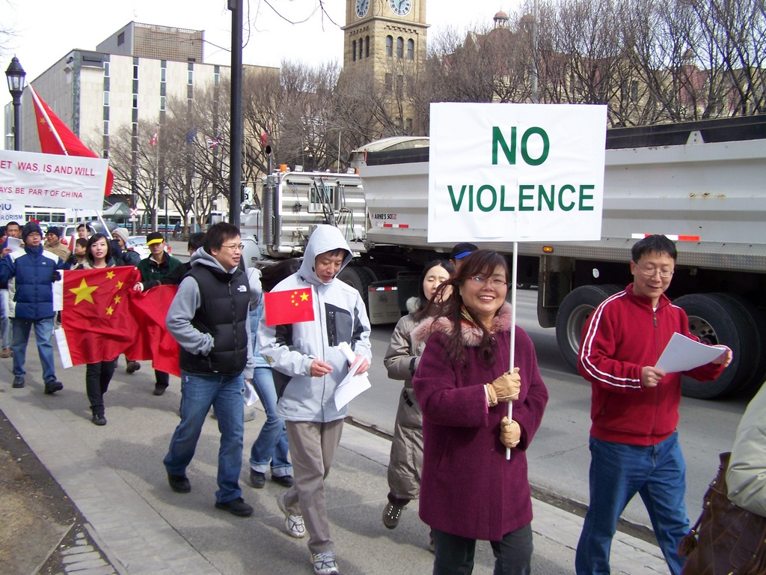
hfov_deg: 49.0
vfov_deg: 37.7
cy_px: 288
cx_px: 383
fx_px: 841
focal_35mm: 38
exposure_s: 1/320
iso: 64
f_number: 2.8
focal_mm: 6.3
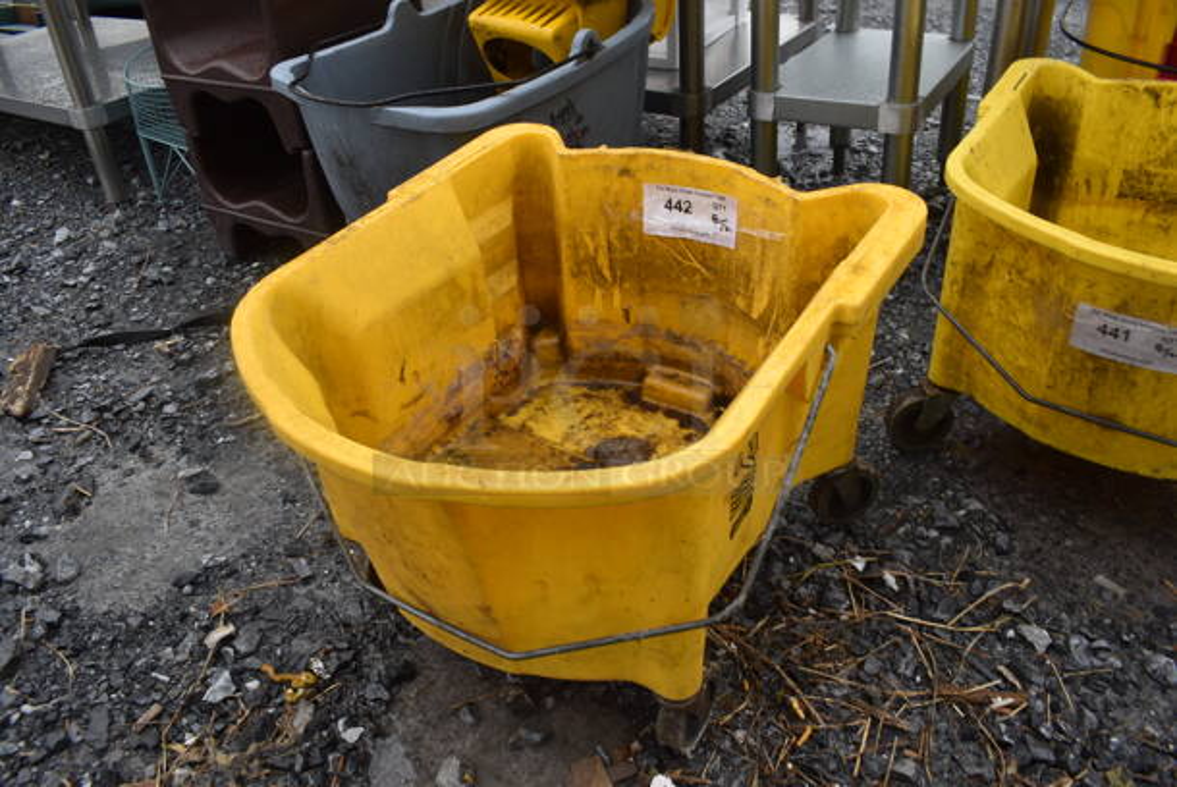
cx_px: 588
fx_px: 884
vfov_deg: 48.0
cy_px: 394
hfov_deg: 67.3
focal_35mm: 27
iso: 200
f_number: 7.1
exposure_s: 1/320
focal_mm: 18
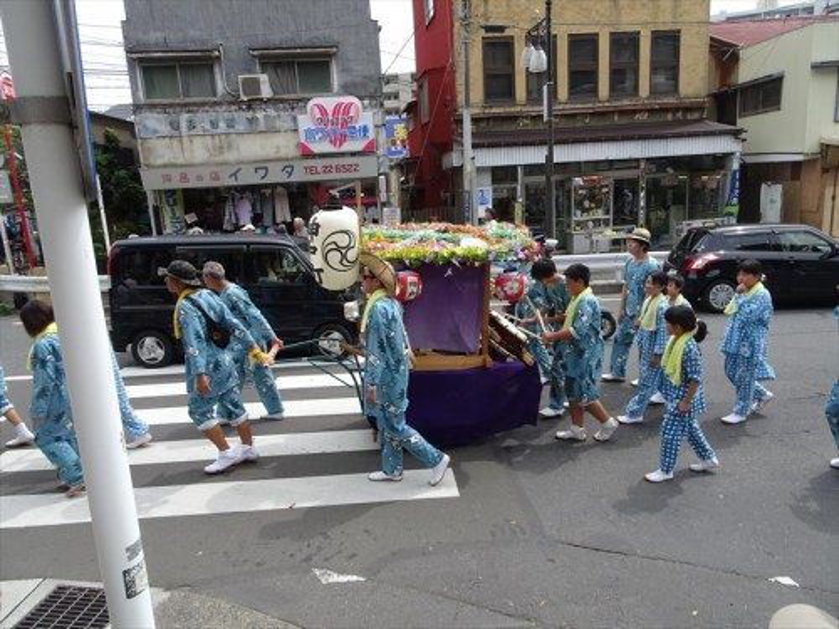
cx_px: 420
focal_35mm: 24
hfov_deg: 71.6
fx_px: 582
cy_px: 314
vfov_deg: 56.8
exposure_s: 1/500
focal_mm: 4.1
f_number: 3.5
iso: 80
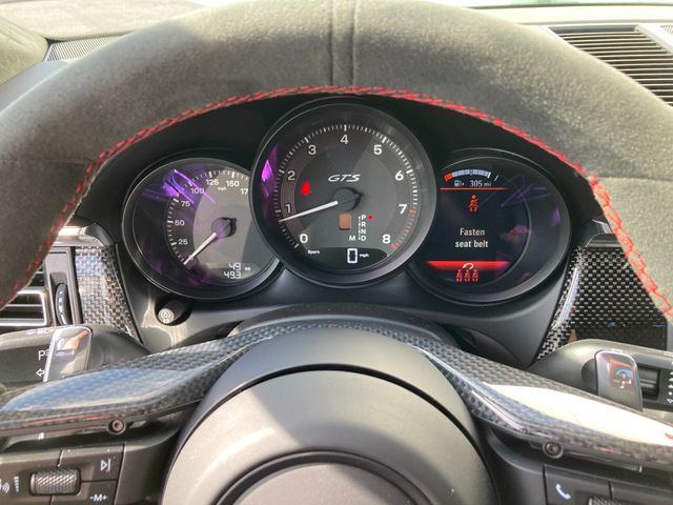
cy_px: 252
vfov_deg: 49.7
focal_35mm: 28
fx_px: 544
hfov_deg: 63.4
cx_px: 336
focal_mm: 3.99
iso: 40
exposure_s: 1/121
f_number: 1.8
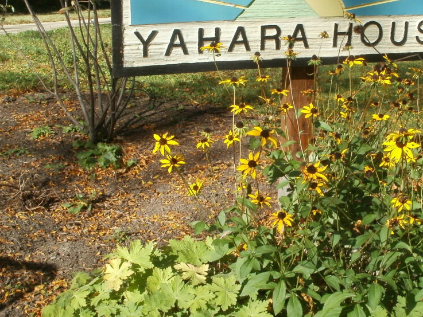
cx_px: 273
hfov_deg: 37.9
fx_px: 611
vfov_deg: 29.0
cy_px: 128
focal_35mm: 50
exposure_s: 1/160
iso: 100
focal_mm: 6.3
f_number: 5.6
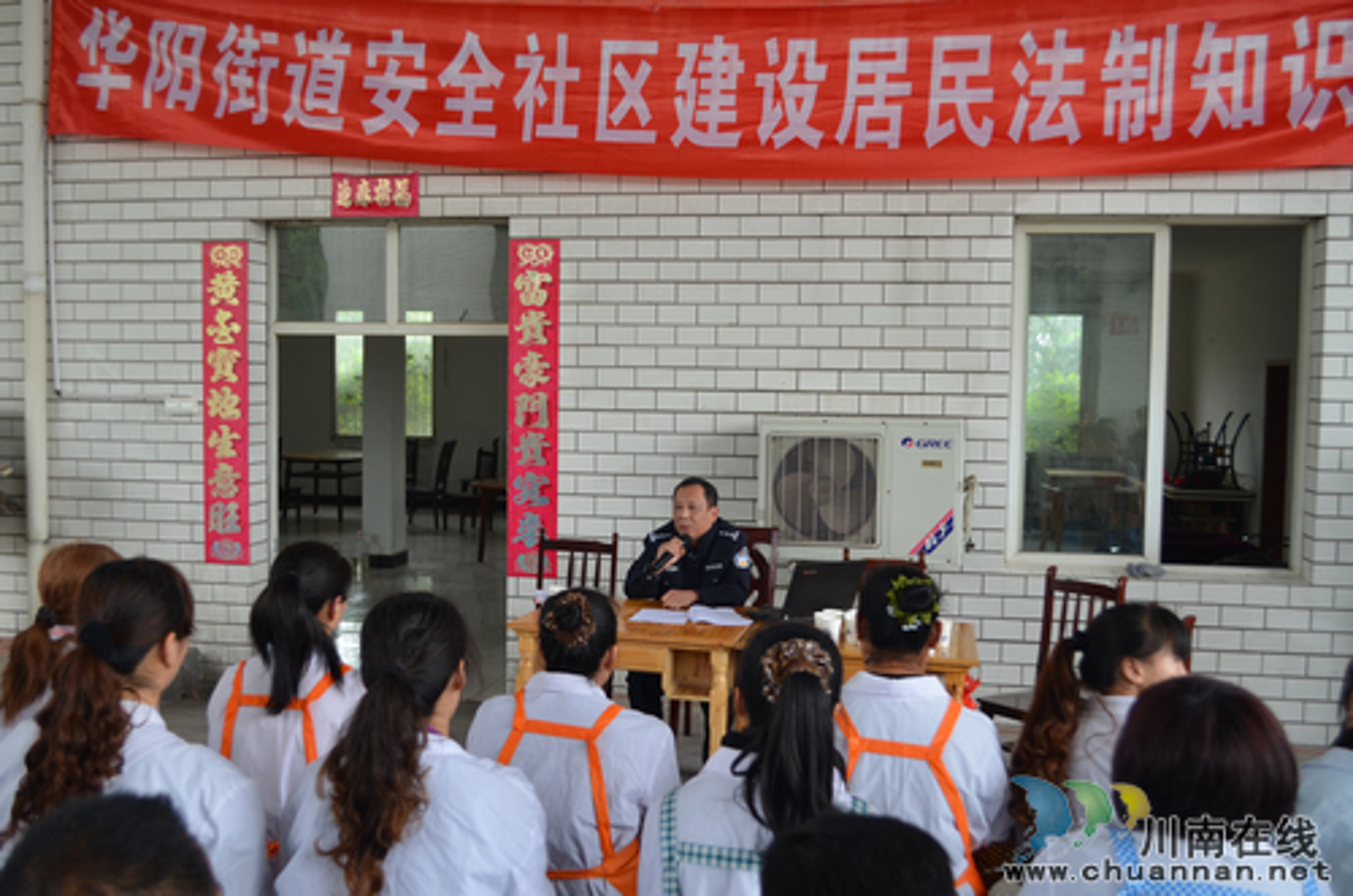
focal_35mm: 36
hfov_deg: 53.2
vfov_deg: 36.7
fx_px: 1350
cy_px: 448
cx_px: 676
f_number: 4.2
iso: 400
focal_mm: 24
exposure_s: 1/80
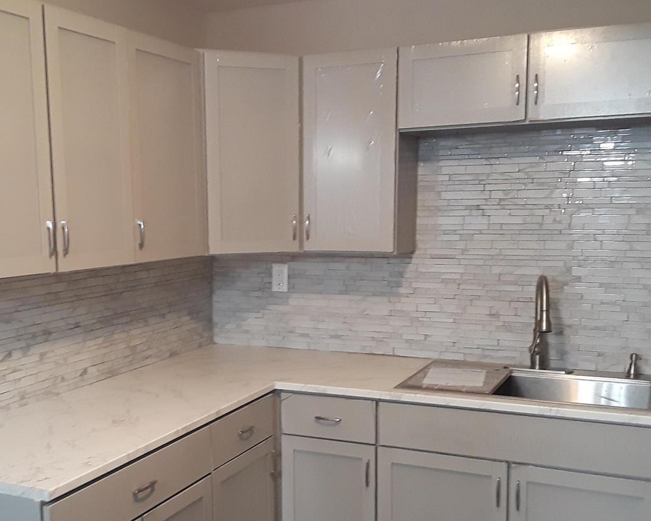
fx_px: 829
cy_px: 324
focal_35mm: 43
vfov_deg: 34.7
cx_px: 270
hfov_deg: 42.7
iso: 160
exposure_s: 1/20
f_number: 1.9
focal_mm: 2.9
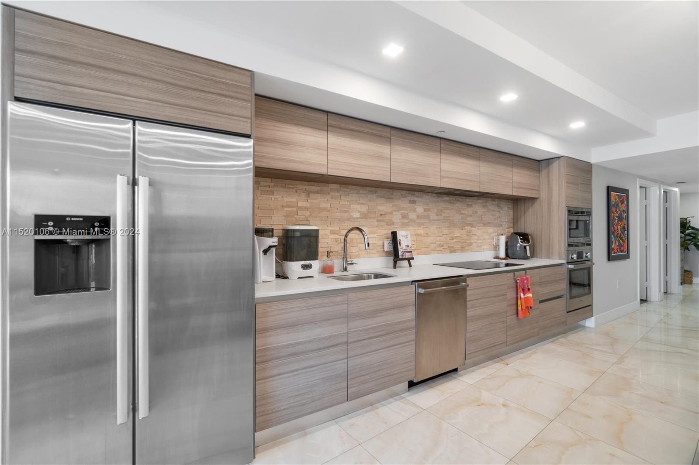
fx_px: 291
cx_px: 350
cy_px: 232
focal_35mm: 15
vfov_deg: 77.3
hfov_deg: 100.4
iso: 250
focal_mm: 10
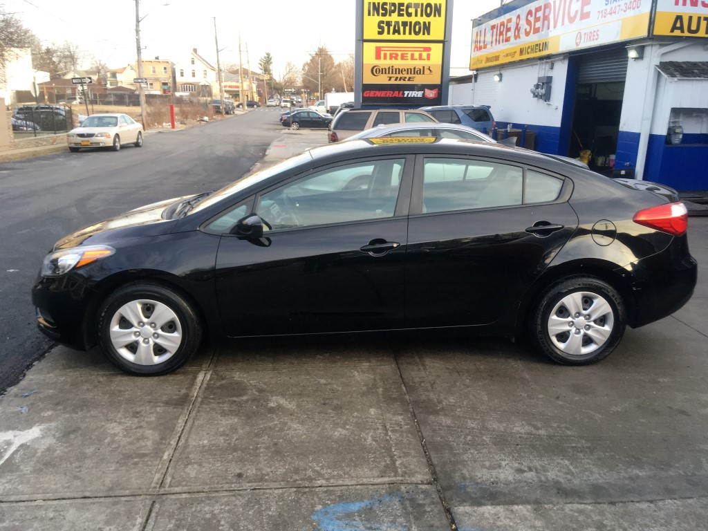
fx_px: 593
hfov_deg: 61.7
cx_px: 354
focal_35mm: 29
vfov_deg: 48.2
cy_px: 266
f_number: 2.2
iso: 40
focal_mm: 4.15
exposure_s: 1/120
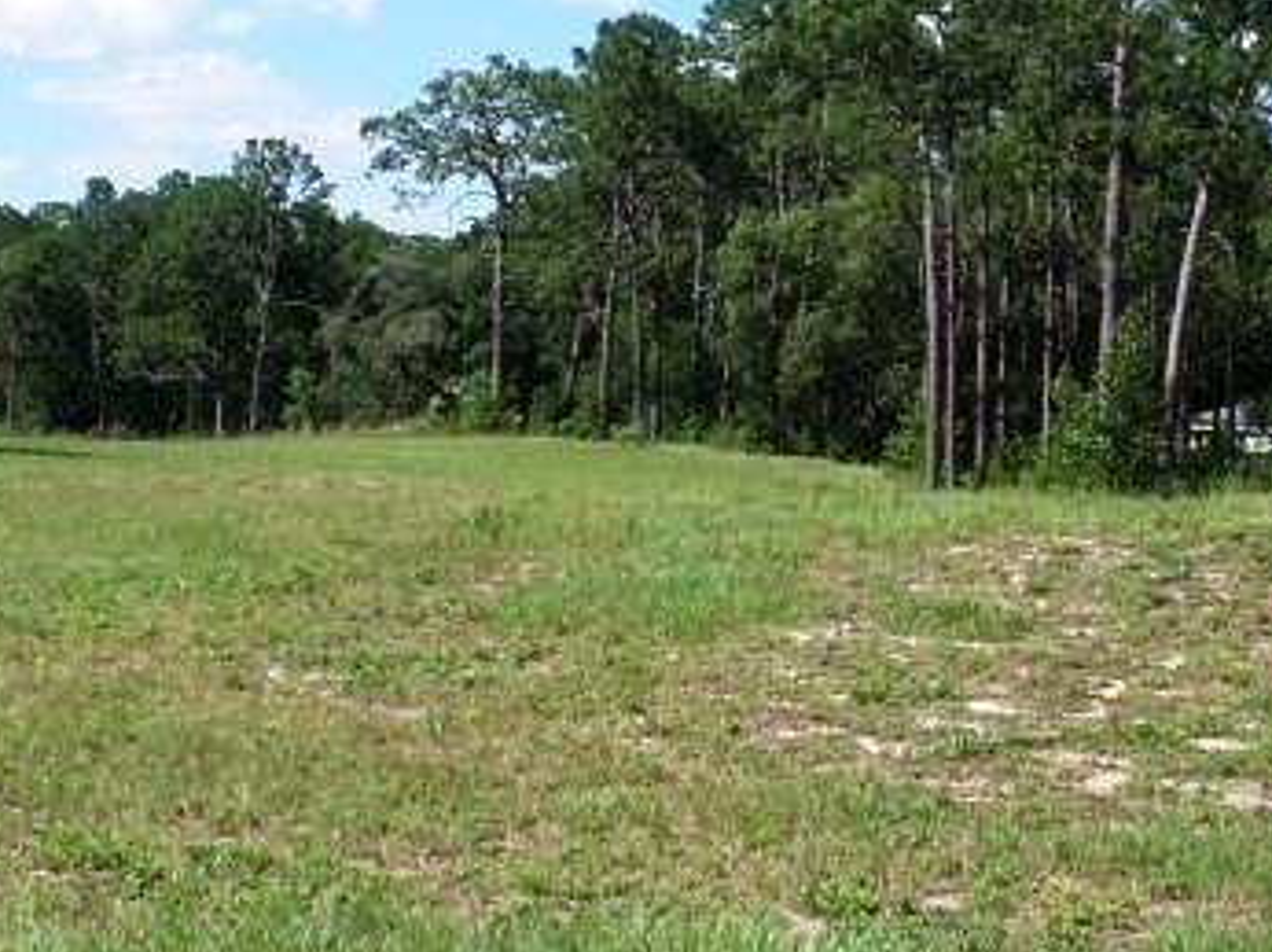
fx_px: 2717
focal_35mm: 74
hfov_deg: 26.3
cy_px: 283
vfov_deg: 19.8
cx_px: 680
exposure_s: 1/1500
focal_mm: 4.5
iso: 80
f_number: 2.5
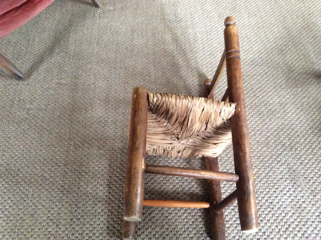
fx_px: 296
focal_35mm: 32
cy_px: 120
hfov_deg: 56.9
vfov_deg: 44.1
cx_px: 160
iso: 400
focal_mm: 3.3
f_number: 2.4
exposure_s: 1/17
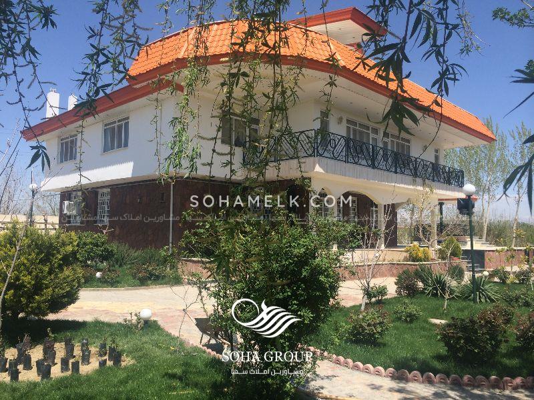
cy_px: 200
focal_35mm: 30
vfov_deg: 46.8
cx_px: 267
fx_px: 463
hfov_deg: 60.0
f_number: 2.2
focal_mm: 4.12
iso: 40
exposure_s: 1/1866
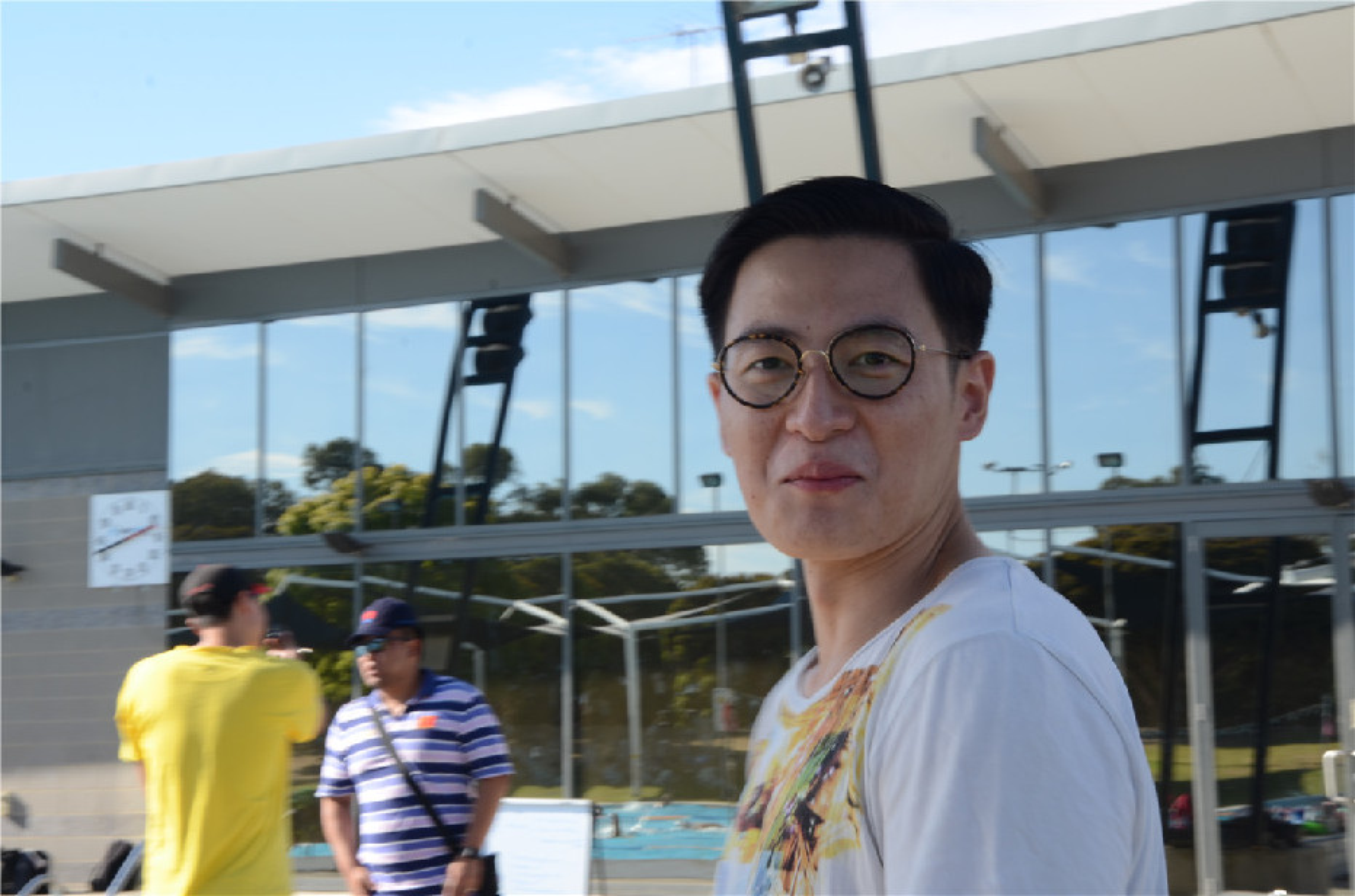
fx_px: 2366
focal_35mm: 63
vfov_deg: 21.5
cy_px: 448
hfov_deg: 32.0
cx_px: 678
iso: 100
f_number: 18
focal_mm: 42
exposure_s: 1/30
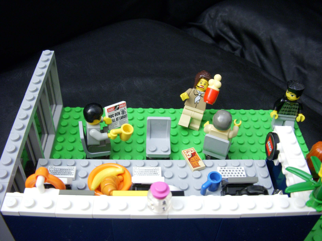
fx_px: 353
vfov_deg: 37.7
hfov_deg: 49.0
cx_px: 161
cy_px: 120
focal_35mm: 38
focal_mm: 6.3
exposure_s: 1/8
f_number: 3.3
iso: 250
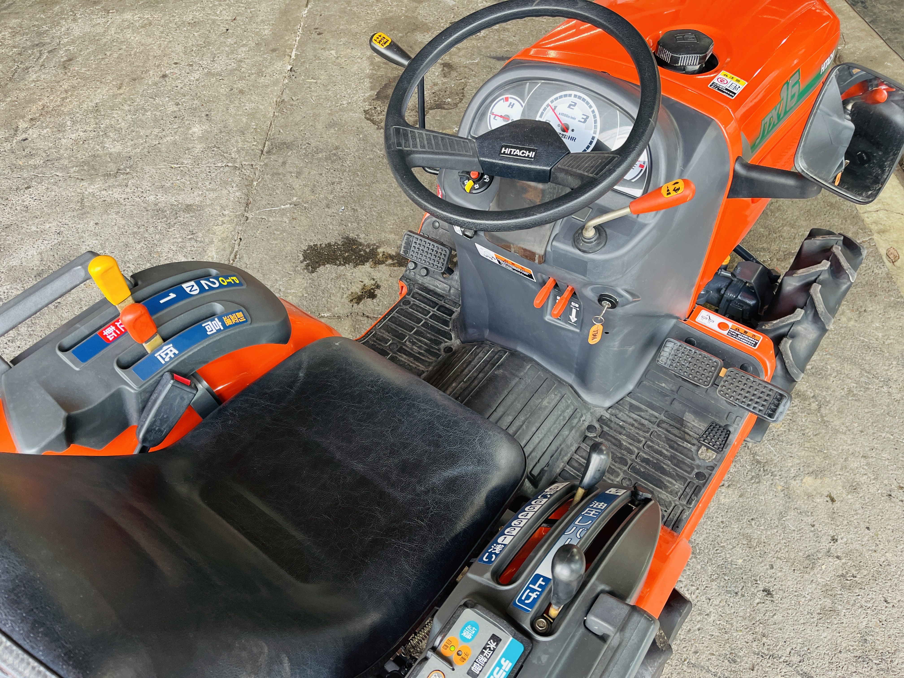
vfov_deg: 53.1
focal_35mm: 26
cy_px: 339
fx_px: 679
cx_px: 452
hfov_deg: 67.3
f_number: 1.6
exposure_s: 1/102
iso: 125
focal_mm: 5.1
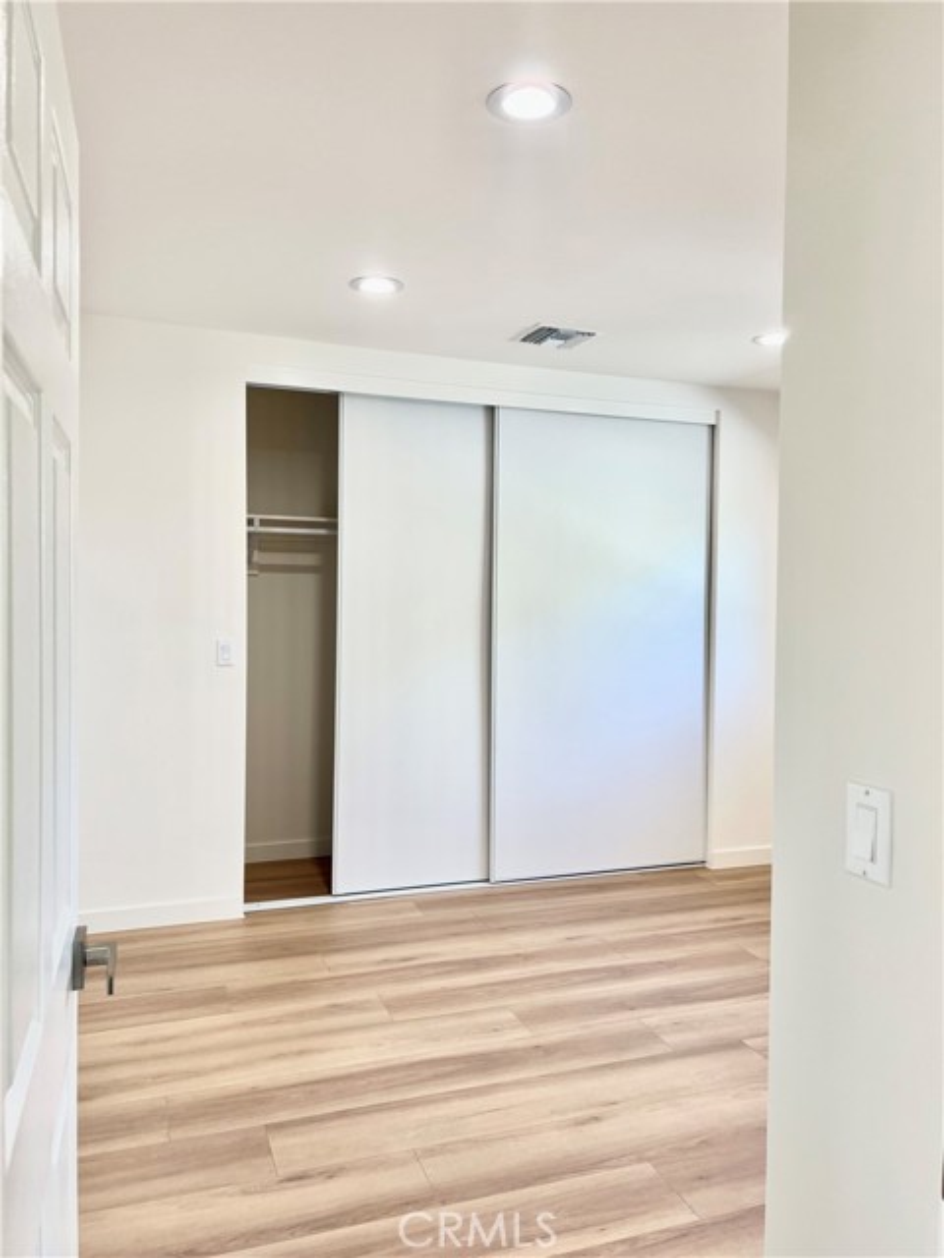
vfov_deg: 67.3
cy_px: 629
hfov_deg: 53.1
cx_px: 472
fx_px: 945
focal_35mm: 26
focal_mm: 5.7
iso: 50
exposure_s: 1/120
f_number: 1.5
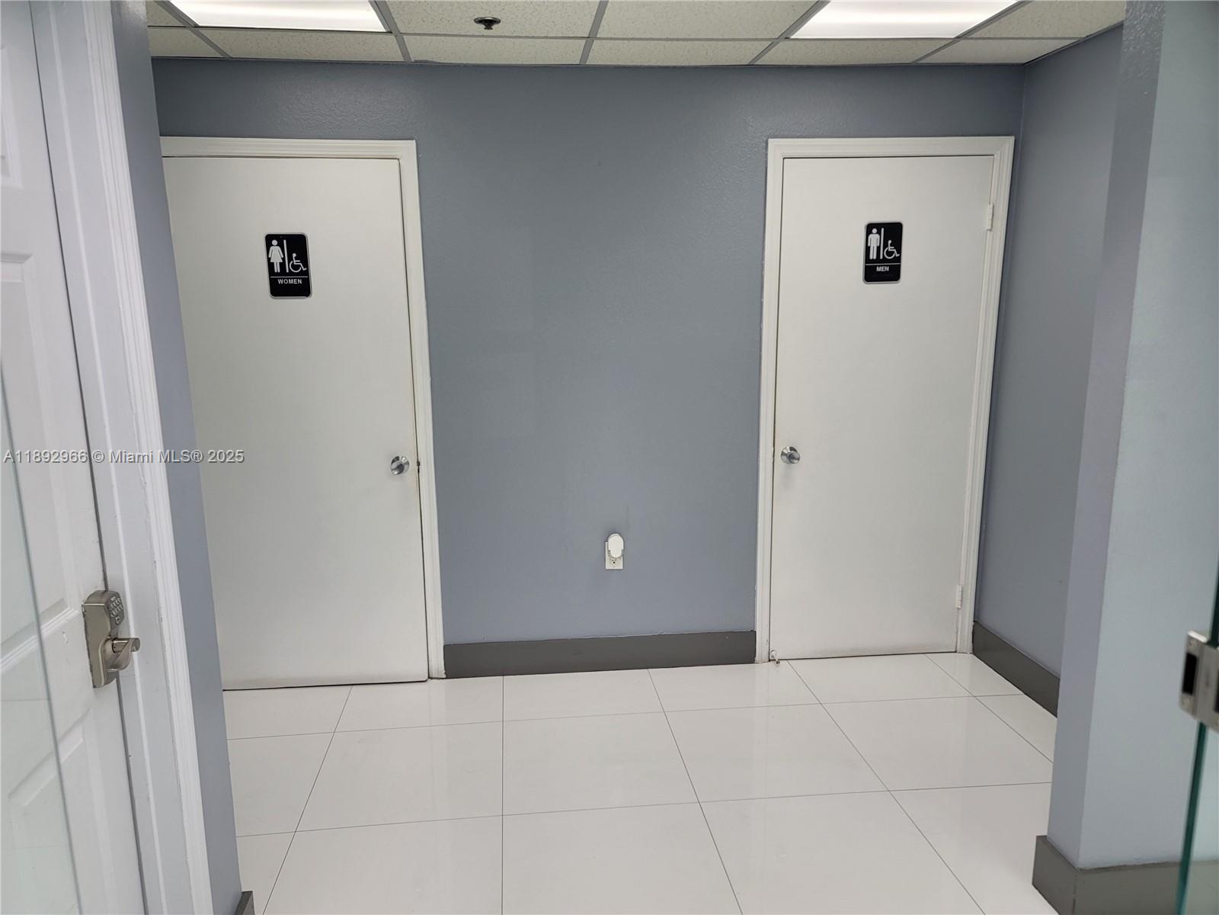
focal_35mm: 25
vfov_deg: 54.9
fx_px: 880
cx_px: 610
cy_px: 458
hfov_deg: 69.4
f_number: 1.8
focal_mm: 7
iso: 125
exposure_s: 1/120
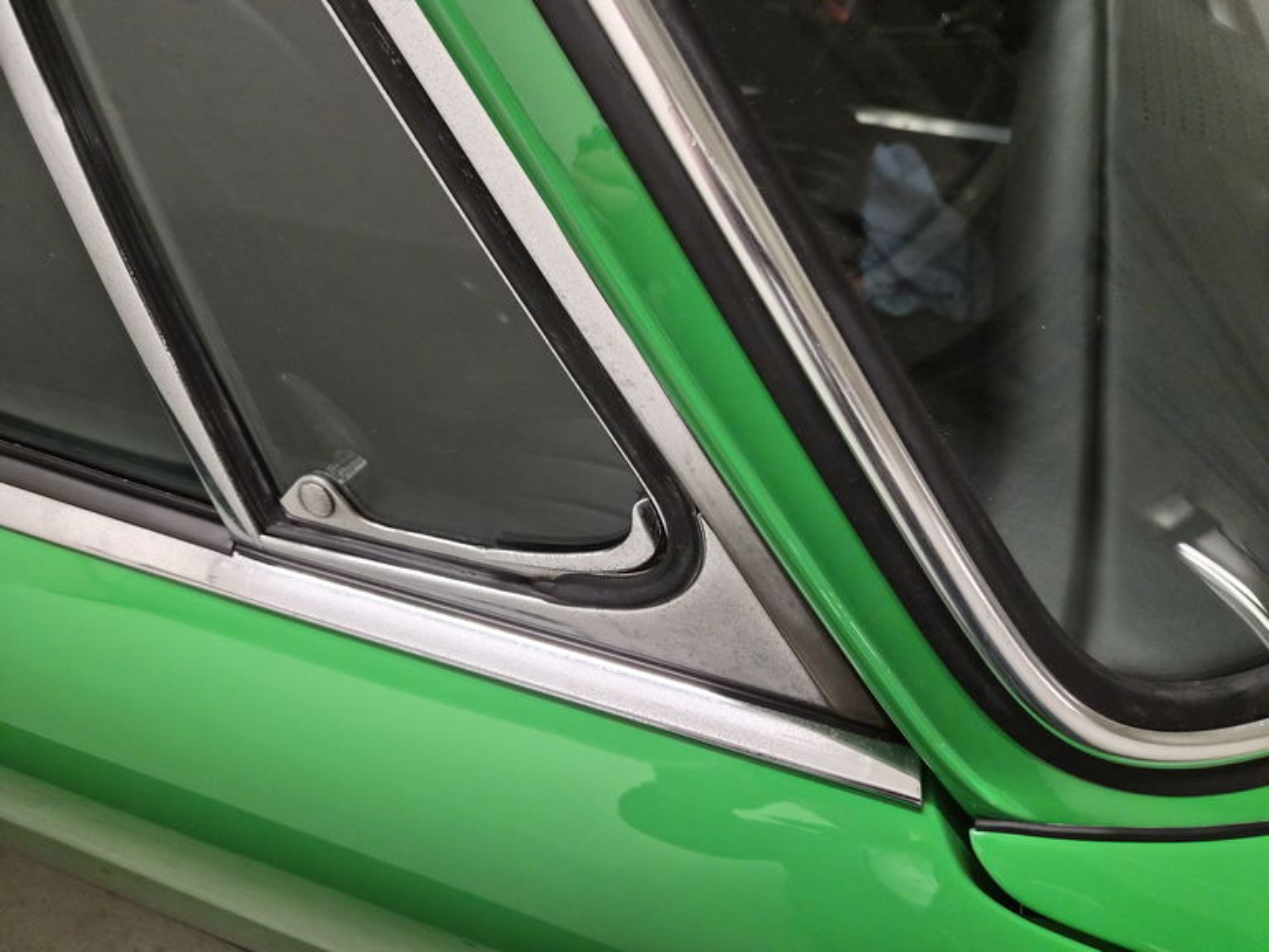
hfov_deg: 73.9
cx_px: 634
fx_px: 843
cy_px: 476
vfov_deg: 58.9
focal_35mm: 23
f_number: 1.8
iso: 800
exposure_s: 1/100
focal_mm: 5.4
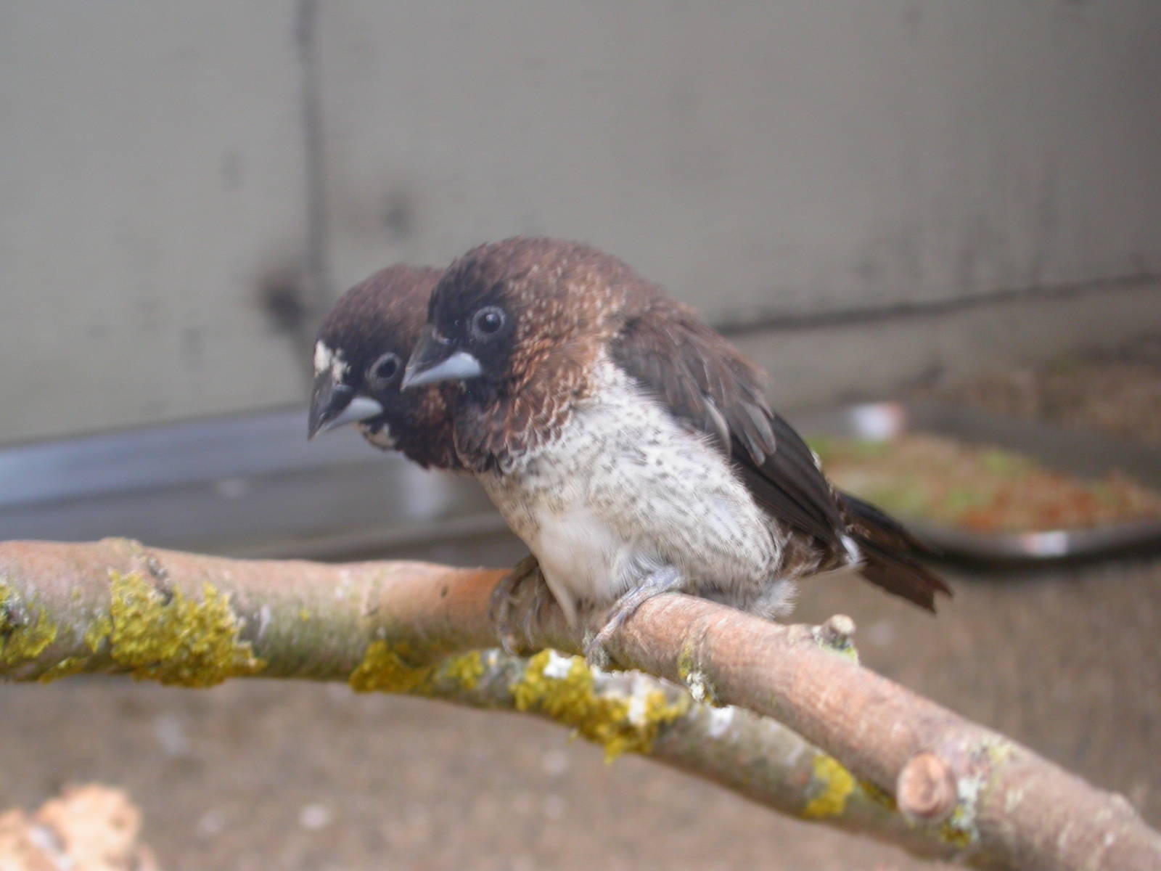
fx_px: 5064
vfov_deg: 9.8
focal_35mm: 151
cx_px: 580
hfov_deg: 13.1
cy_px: 436
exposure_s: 1/12.9
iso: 100
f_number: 5
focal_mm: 31.3
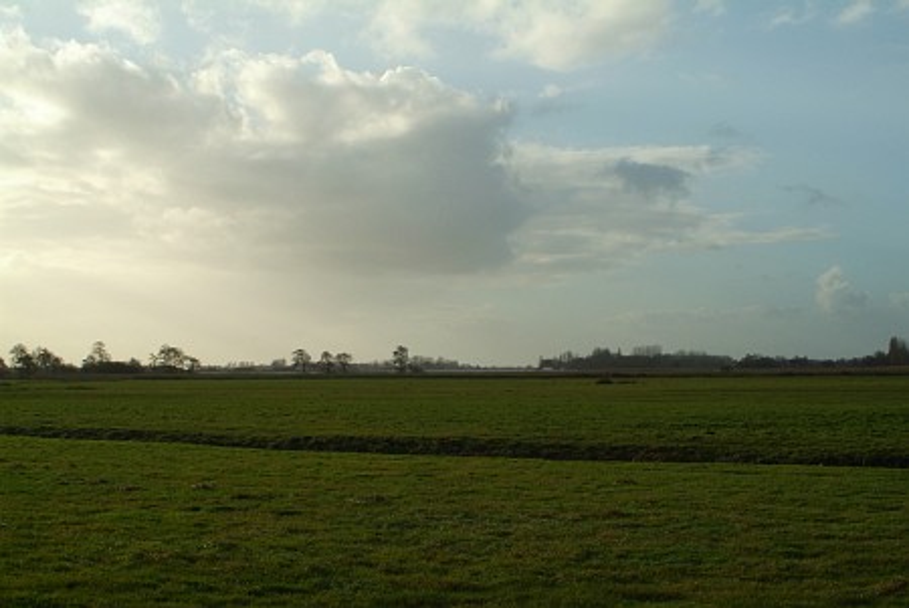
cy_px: 304
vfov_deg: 25.6
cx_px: 454
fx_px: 1340
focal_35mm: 53
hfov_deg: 37.5
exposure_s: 1/1000
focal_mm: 35
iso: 400
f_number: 8
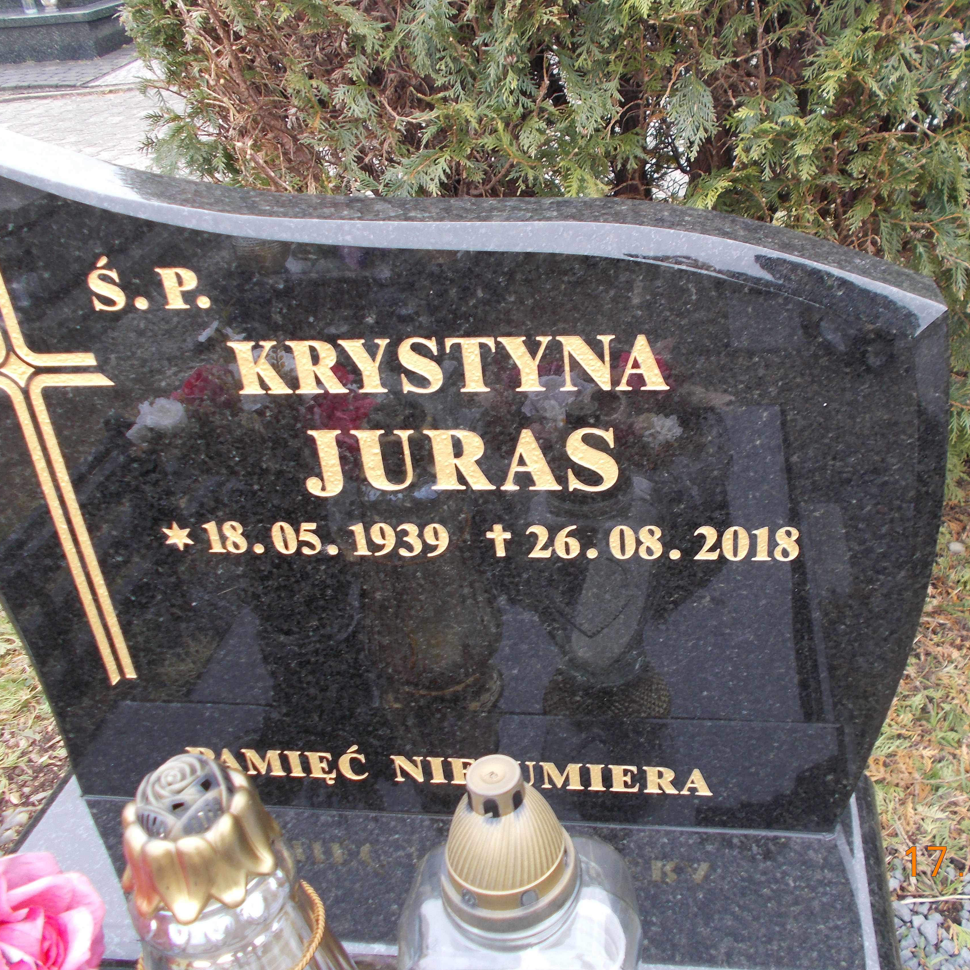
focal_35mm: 36
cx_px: 551
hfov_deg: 45.9
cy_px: 485
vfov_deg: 46.0
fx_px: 1141
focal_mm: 5.3
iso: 80
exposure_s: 1/30
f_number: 3.4
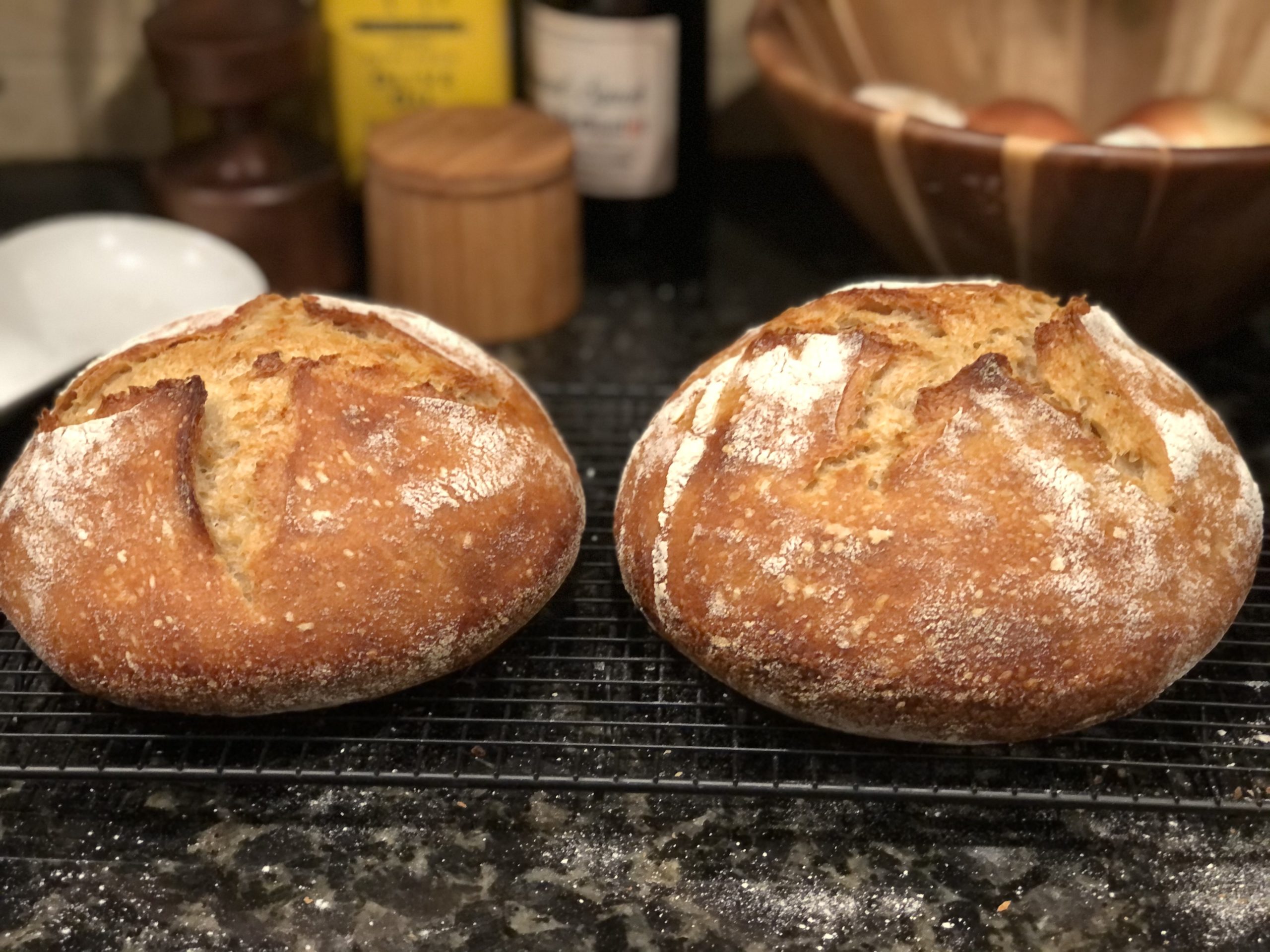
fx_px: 2091
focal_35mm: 57
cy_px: 476
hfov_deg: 33.8
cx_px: 635
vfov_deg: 25.7
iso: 250
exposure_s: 1/30
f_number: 2.8
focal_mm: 6.6
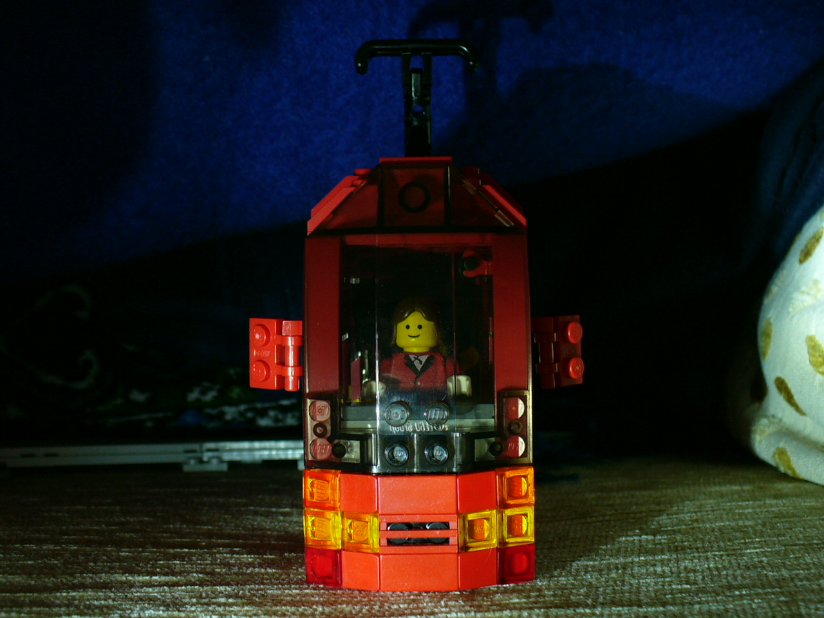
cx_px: 412
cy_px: 309
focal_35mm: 37
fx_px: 881
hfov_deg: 50.1
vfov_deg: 38.7
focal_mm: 6.1
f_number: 2.8
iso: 80
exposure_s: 3.2
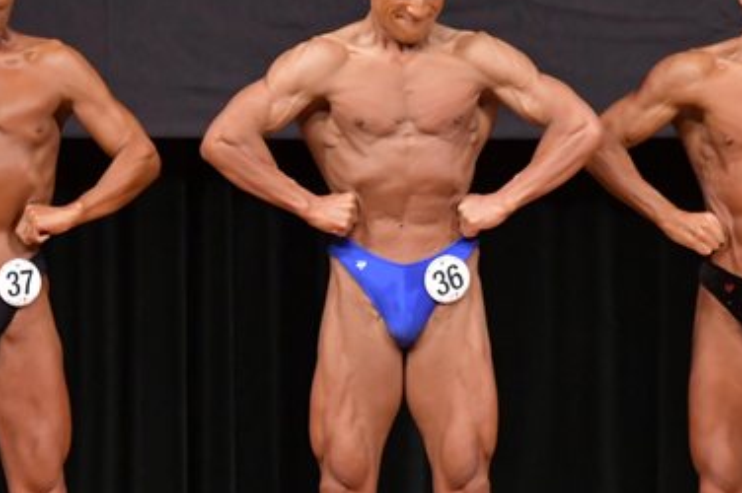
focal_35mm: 588
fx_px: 12108
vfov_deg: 2.3
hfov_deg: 3.5
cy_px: 294
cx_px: -1
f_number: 5.6
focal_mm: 190
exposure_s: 1/400
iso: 5000
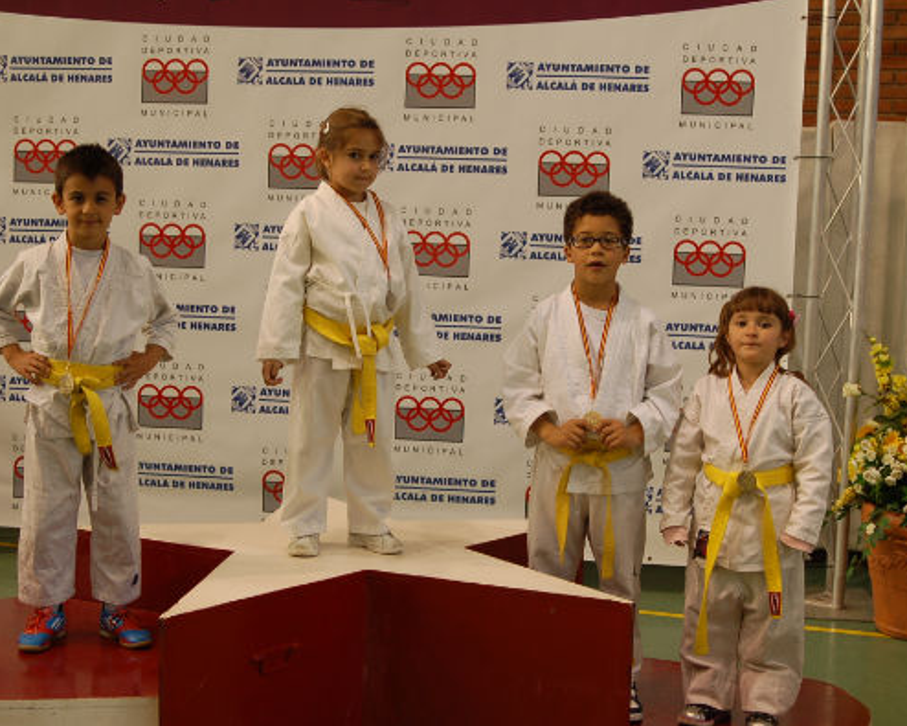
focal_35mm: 58
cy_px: 362
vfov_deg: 26.2
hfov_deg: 32.5
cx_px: 428
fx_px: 1557
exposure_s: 1/60
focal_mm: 34
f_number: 3.8
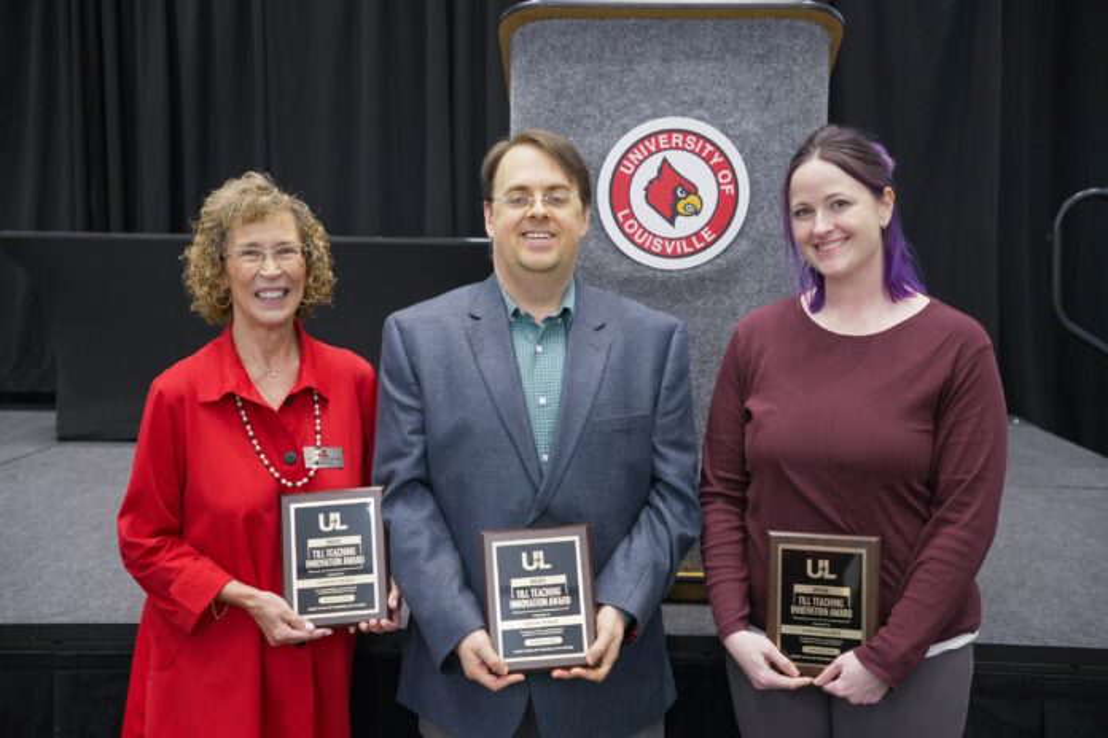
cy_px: 369
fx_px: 1413
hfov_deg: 42.8
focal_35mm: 46
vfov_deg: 29.3
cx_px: 554
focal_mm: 30.6
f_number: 2.8
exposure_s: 1/50
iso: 800
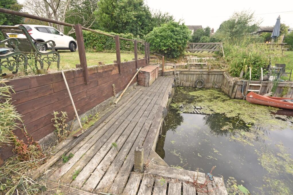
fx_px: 122
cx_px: 146
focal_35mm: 15
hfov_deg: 100.4
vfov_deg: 77.3
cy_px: 98
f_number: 7.1
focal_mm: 10
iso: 400
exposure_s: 1/200
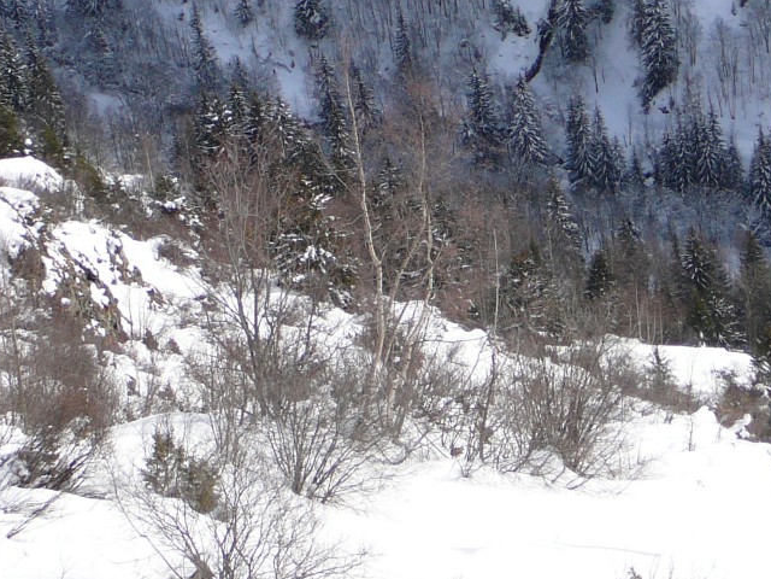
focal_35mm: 118
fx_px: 2628
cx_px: 431
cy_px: 76
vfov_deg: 12.5
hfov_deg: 16.7
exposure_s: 1/800
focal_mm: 8.7
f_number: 3.5
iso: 80
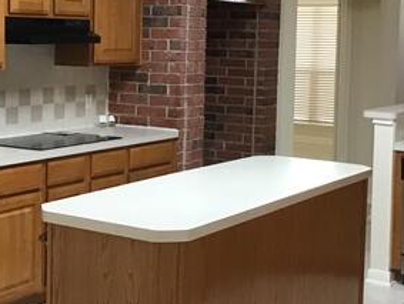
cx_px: 163
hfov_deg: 27.7
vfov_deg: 21.0
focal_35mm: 70
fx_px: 818
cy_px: 106
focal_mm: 3.3
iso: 200
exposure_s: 1/30
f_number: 2.4
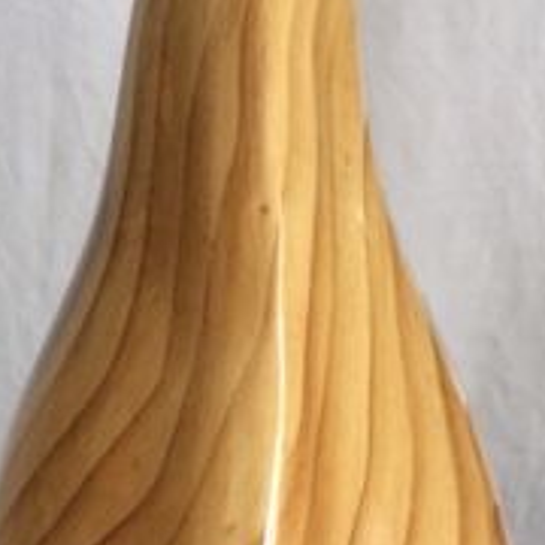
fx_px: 1621
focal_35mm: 91
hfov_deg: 19.0
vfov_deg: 18.3
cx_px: 179
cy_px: 627
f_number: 2.2
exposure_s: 1/33
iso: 200
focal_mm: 4.15
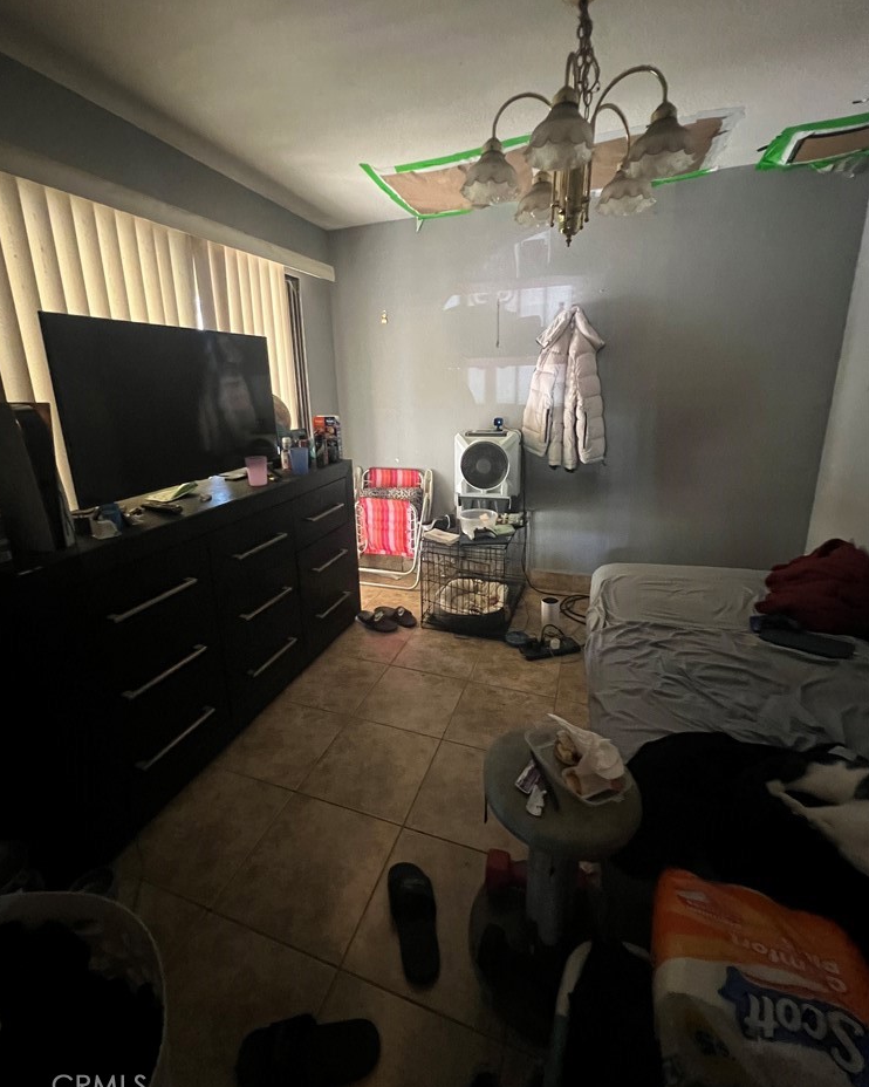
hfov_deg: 87.9
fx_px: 450
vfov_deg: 100.5
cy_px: 503
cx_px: 423
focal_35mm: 14
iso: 1000
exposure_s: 1/40
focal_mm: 1.57
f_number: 1.8
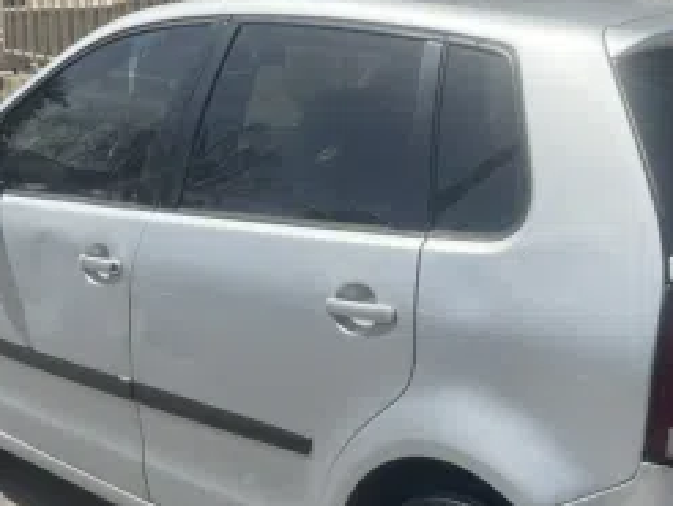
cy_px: 265
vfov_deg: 22.6
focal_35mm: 65
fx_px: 1265
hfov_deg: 29.7
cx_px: 402
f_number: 1.6
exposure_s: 1/3922
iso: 32
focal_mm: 5.1
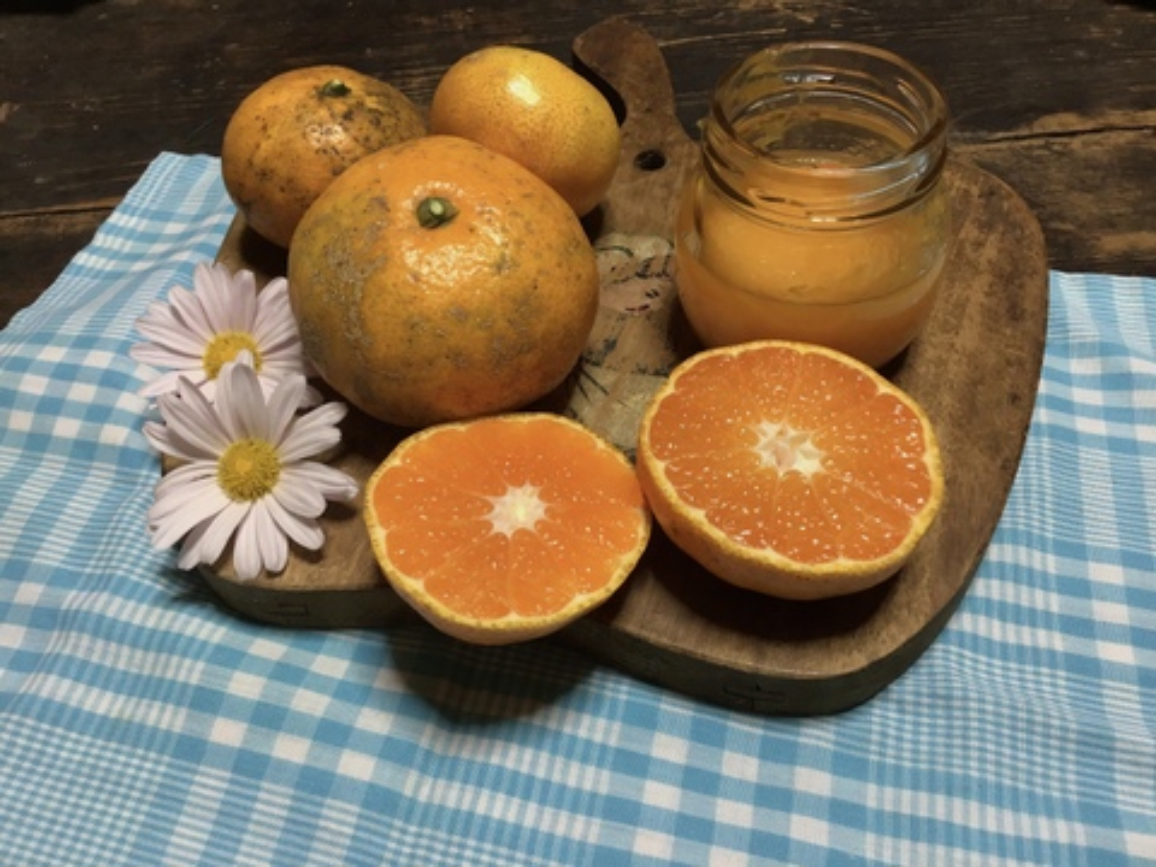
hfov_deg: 58.4
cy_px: 434
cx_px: 578
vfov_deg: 45.4
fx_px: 1035
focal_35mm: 31
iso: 100
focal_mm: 3.3
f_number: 2.4
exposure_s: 1/30
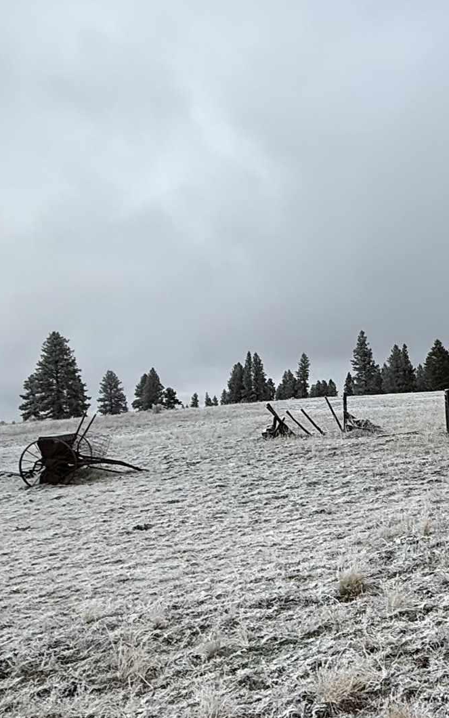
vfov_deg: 46.2
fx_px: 841
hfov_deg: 29.1
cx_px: 372
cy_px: 389
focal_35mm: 43
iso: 50
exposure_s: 1/631
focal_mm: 2.22
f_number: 2.2
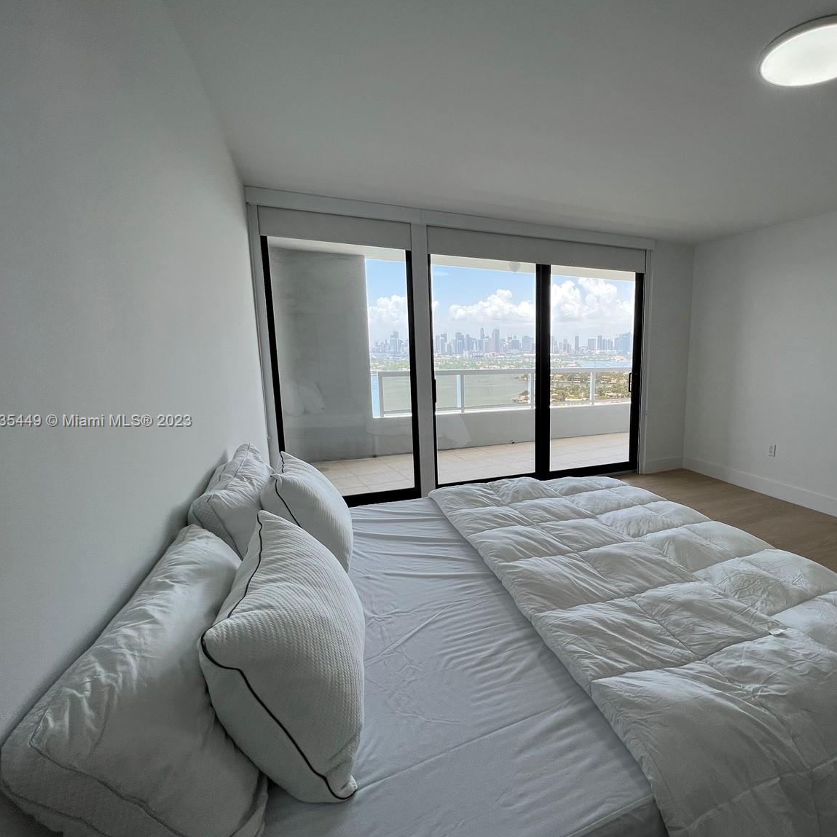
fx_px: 438
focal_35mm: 16
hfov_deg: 85.1
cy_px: 422
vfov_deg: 87.4
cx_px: 541
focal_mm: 1.57
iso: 32
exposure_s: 1/333
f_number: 1.8
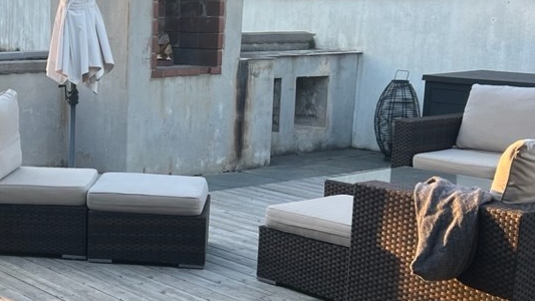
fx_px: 965
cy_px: 215
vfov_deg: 17.7
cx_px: 45
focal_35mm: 68
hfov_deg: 29.6
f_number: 1.5
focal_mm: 5.7
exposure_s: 1/187
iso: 40
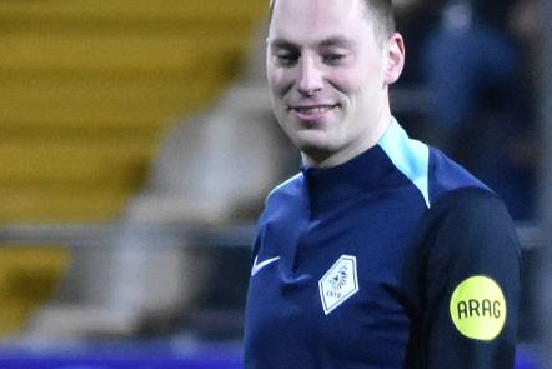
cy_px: 729
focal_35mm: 1303
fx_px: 19985
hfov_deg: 1.6
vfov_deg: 1.1
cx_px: 978
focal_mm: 200
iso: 2500
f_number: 2.8
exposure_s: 1/500
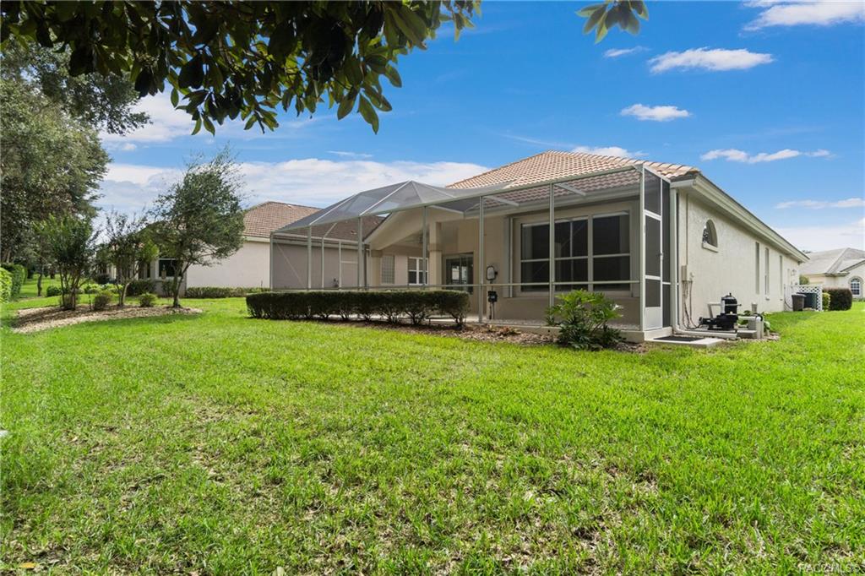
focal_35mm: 18
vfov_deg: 67.3
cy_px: 288
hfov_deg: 90.0
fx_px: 432
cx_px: 432
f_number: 8
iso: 320
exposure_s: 1/400
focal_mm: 12
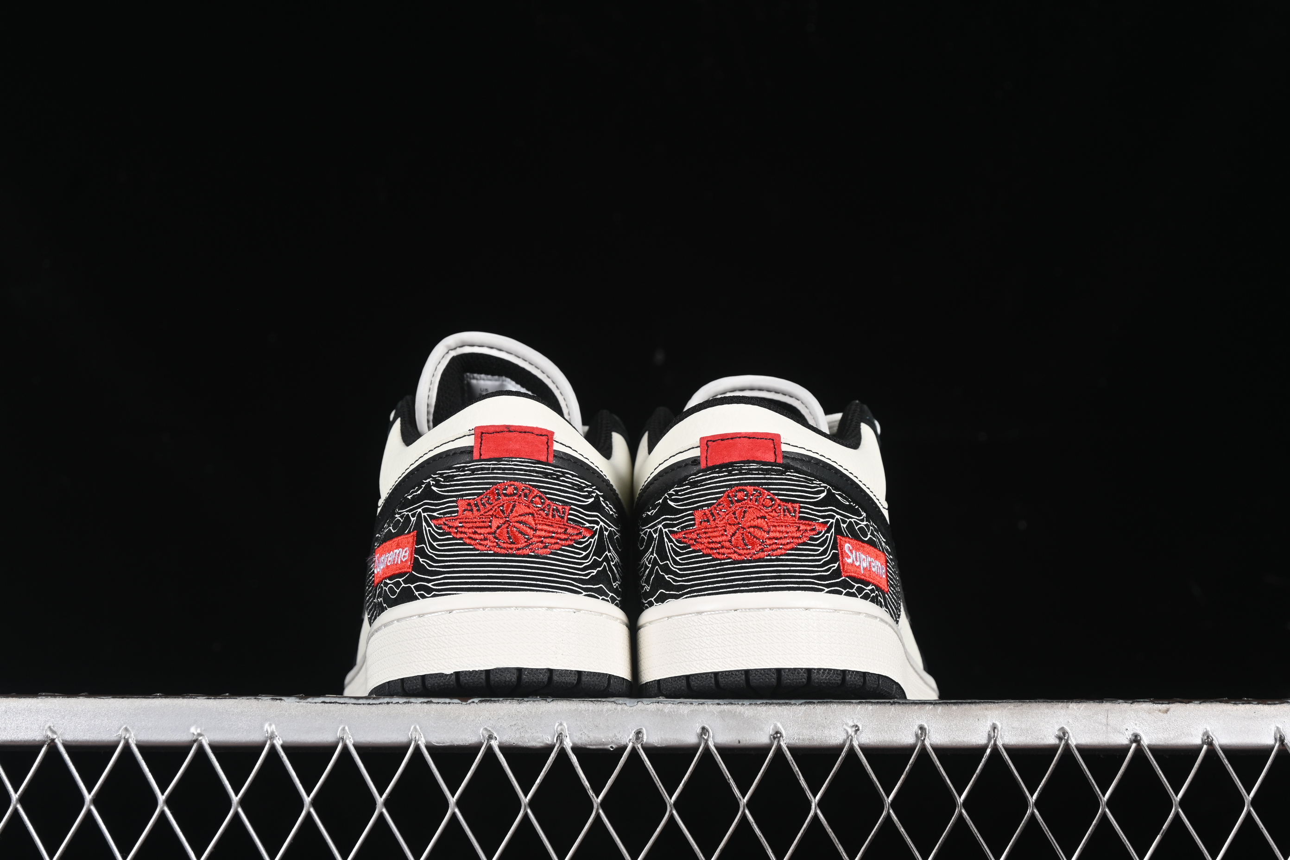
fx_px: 2687
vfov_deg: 18.2
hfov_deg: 27.0
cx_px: 645
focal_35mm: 75
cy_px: 430
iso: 160
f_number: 7.1
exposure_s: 1/60
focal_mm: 50
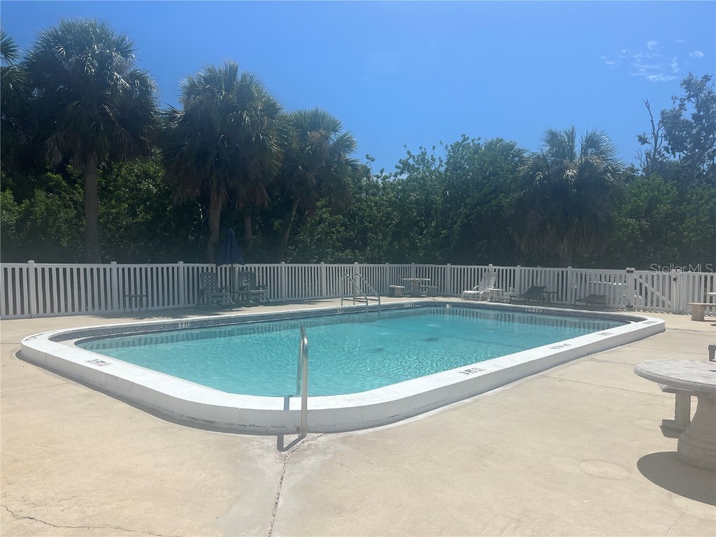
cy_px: 268
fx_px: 538
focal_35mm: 26
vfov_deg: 53.1
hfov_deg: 67.3
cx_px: 358
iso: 50
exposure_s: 1/6897
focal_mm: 5.1
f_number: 1.6
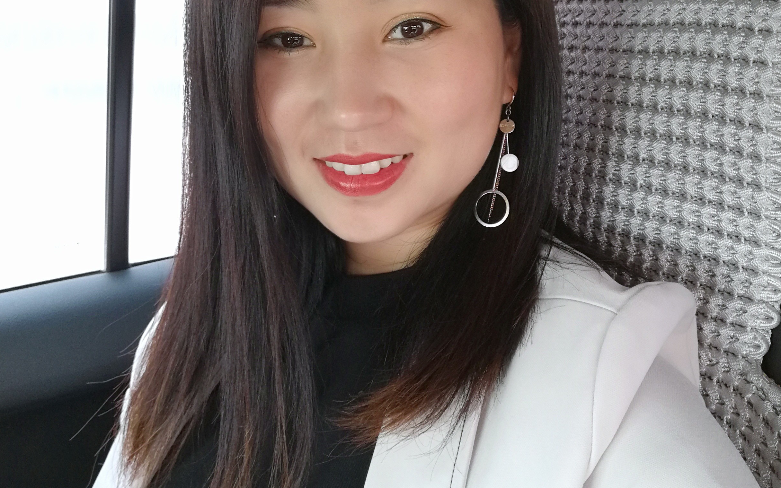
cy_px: 169
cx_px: 391
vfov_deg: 34.2
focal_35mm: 37
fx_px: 788
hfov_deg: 52.7
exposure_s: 1/60
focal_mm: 3.38
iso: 100
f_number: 1.9
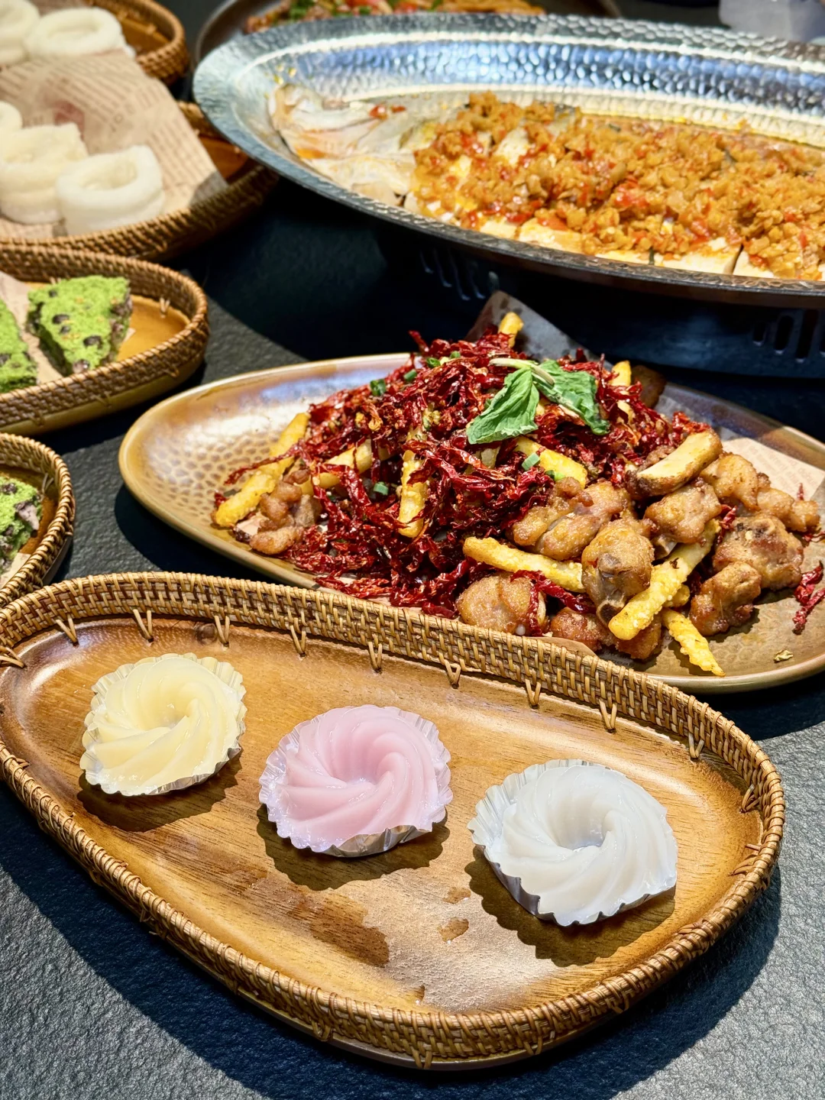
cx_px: 412
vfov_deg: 39.7
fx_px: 1525
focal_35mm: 48
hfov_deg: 30.3
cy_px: 550
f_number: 1.78
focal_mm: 6.76
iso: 50
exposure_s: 1/100
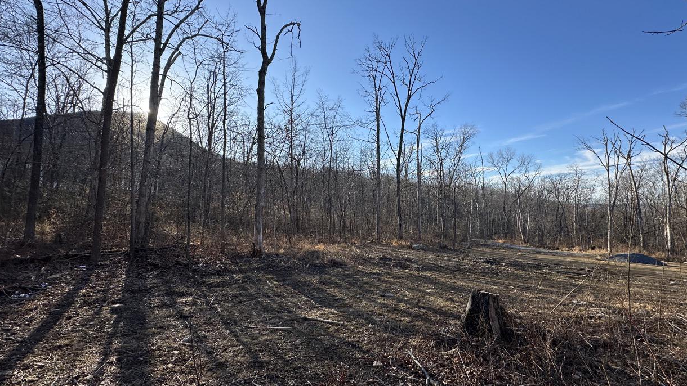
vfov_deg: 67.1
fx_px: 291
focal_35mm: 16
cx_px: 355
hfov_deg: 99.3
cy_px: 198
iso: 40
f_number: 2.2
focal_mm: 2.22
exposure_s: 1/1147
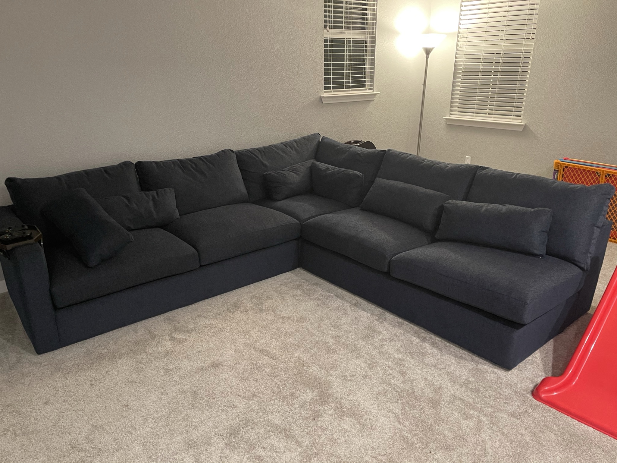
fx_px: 463
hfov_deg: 67.3
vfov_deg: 53.1
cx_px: 308
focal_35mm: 26
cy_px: 232
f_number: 1.6
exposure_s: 1/40
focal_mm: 5.1
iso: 500
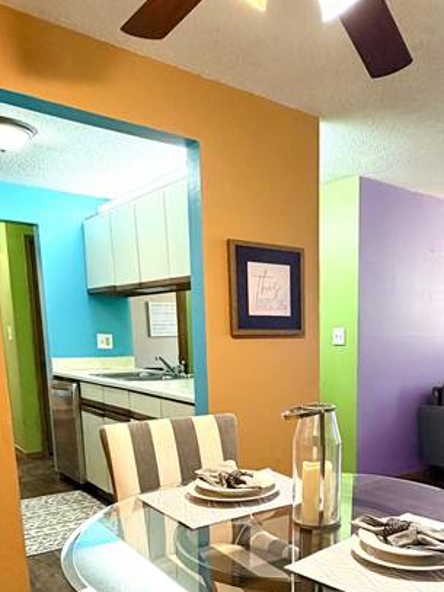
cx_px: 339
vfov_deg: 53.1
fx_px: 565
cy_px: 436
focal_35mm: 33
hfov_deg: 41.5
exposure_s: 1/60
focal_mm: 2.22
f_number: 2.2
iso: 320
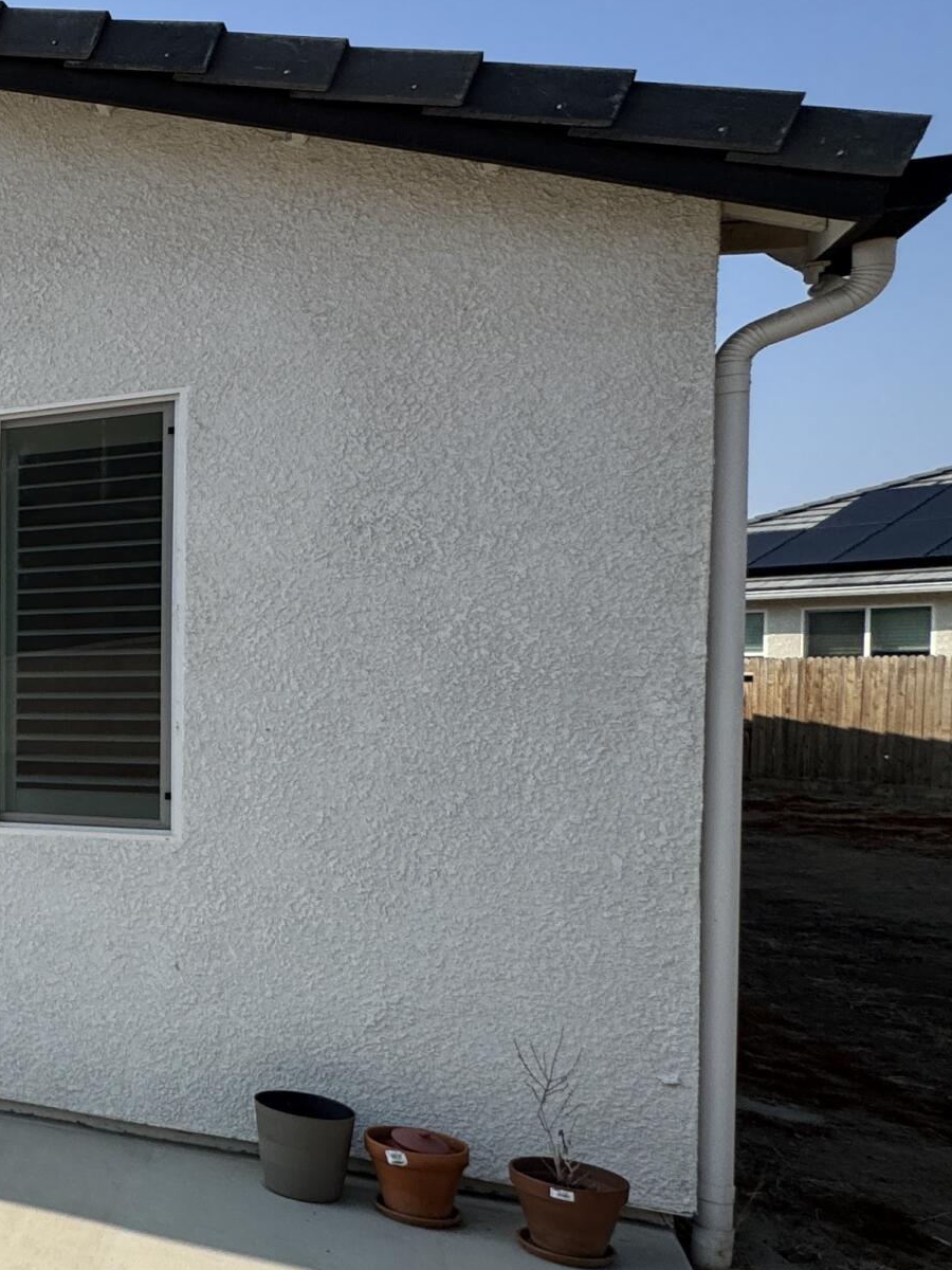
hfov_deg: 26.8
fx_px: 1283
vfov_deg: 52.5
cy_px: 710
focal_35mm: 35
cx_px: -525
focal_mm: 2.22
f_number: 2.2
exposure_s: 1/2146
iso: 50
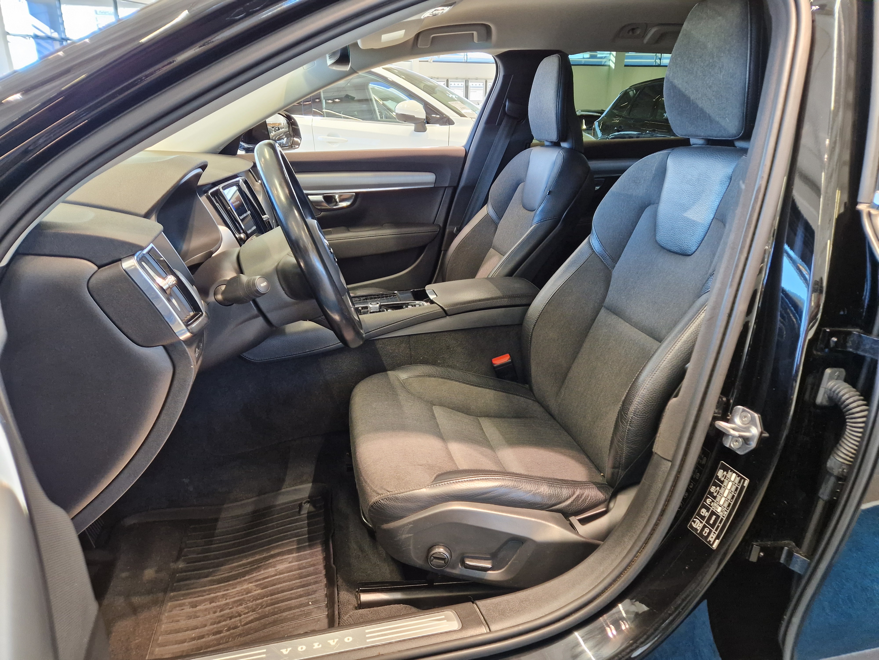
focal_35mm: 23
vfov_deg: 58.9
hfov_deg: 73.9
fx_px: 584
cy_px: 330
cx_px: 440
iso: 400
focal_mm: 5.4
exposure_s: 1/100
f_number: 1.8
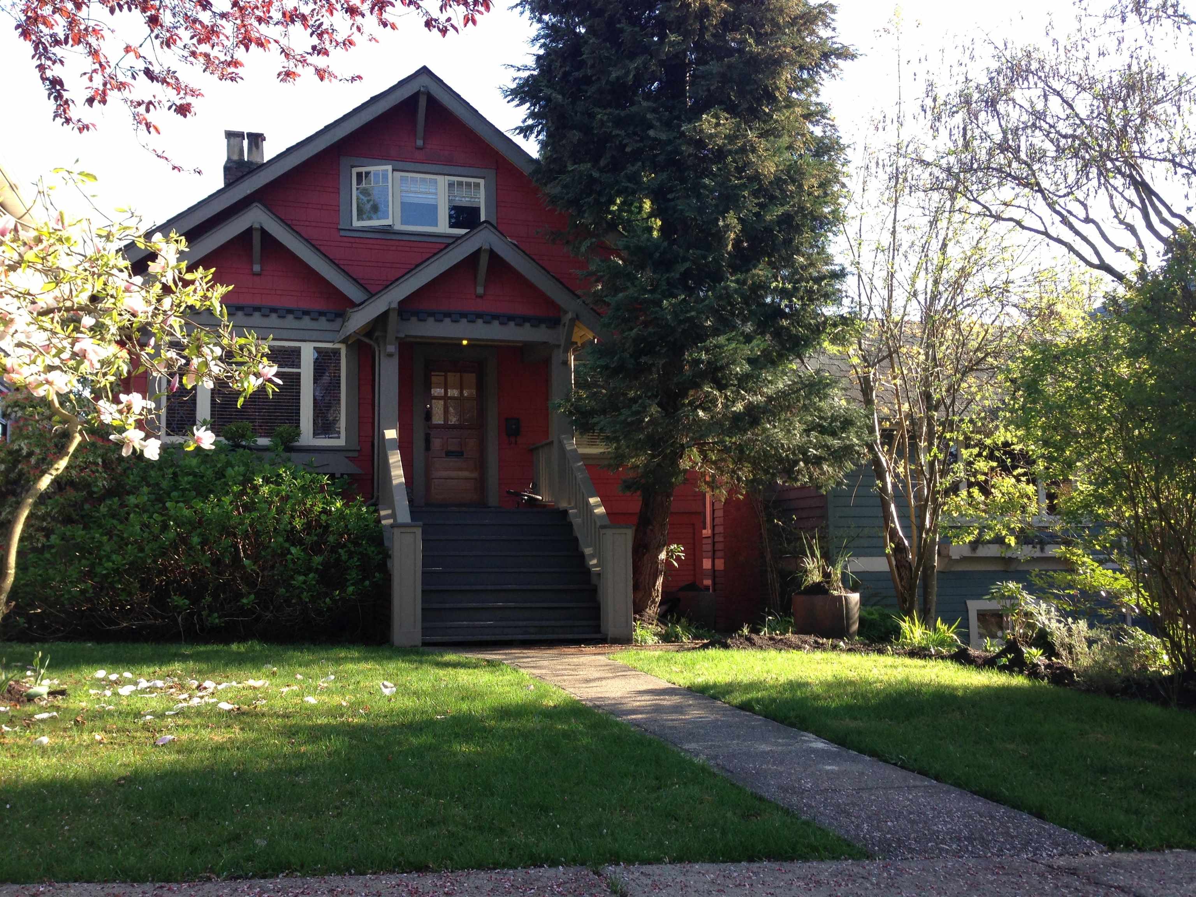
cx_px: 598
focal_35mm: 33
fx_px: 1140
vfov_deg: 42.9
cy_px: 448
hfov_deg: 55.4
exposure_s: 1/194
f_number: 2.4
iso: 50
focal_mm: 4.13
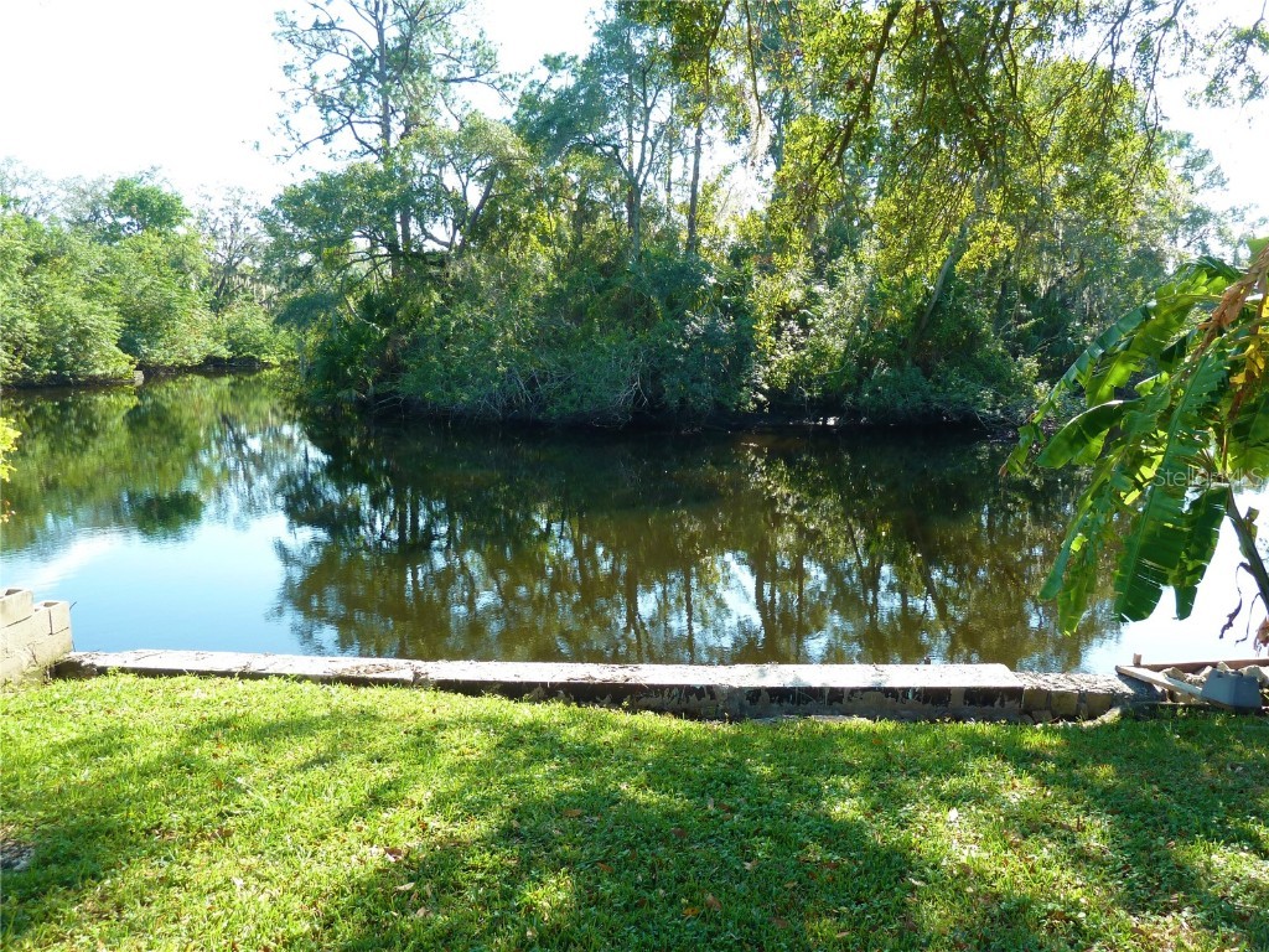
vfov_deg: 54.9
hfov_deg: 69.4
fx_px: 916
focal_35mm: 25
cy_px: 476
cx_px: 634
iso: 80
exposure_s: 1/125
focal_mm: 4.1
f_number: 3.5
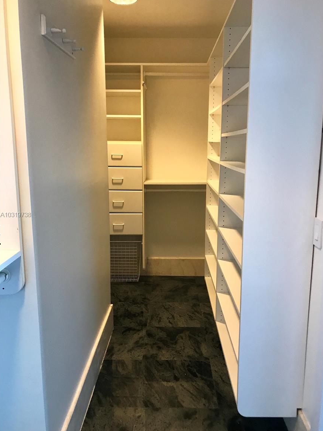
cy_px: 215
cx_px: 166
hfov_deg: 48.2
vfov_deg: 61.7
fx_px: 361
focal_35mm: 29
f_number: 1.8
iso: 32
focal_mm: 3.99
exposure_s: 1/30
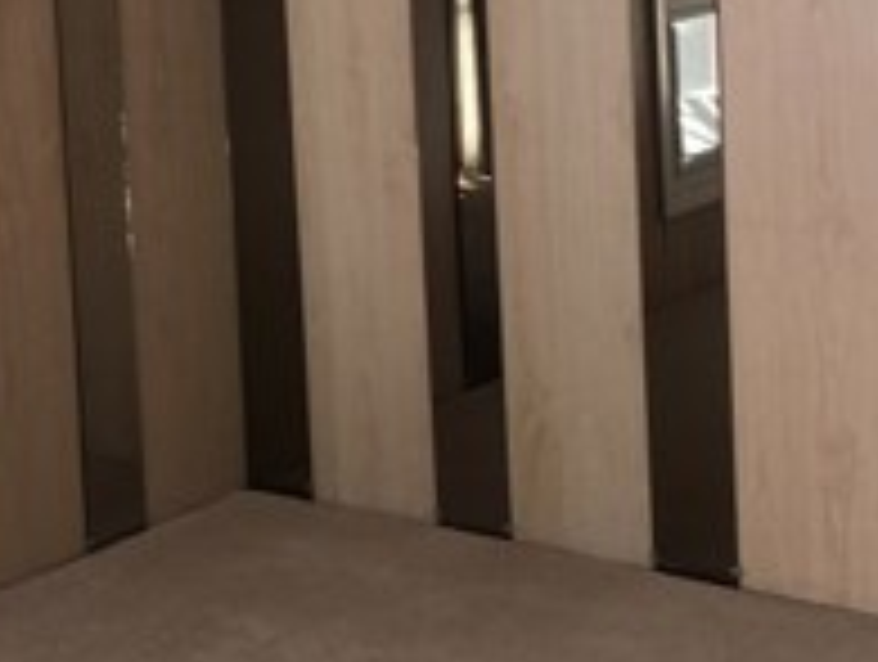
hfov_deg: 20.5
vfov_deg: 15.4
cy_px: 54
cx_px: 239
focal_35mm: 95
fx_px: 2414
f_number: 2.2
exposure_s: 1/60
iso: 25
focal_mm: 4.15
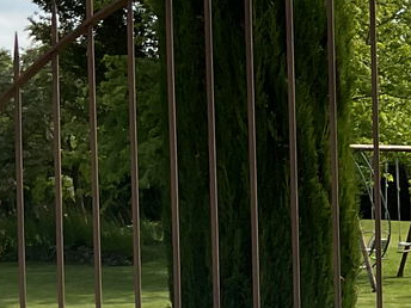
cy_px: 265
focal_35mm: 135
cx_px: 639
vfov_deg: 10.9
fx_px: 1603
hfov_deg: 13.6
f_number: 1.8
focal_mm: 3
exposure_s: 1/2427
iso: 16
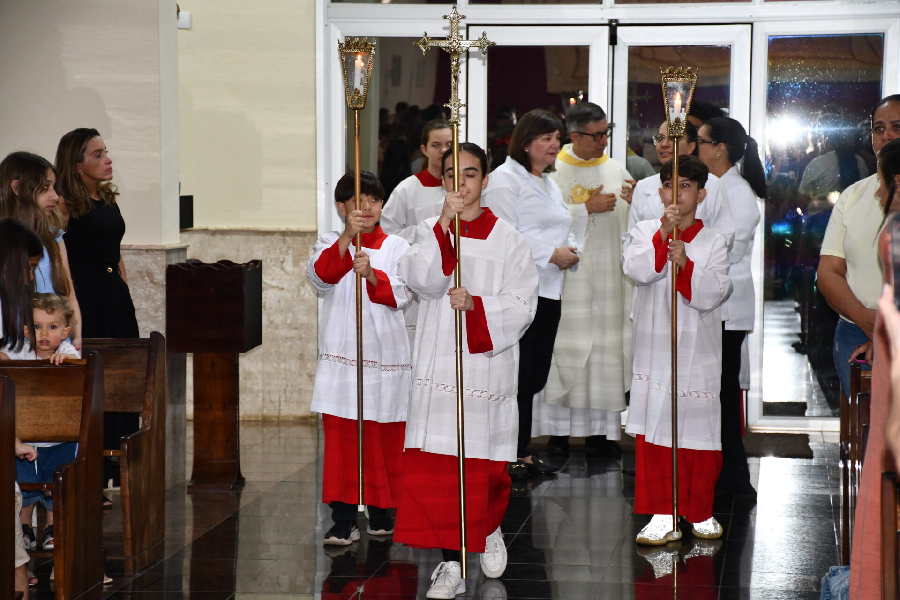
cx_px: 450
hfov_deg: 17.1
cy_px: 300
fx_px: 3000
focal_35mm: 120
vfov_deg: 11.4
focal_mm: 80
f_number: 5.3
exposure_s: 1/60
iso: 1250
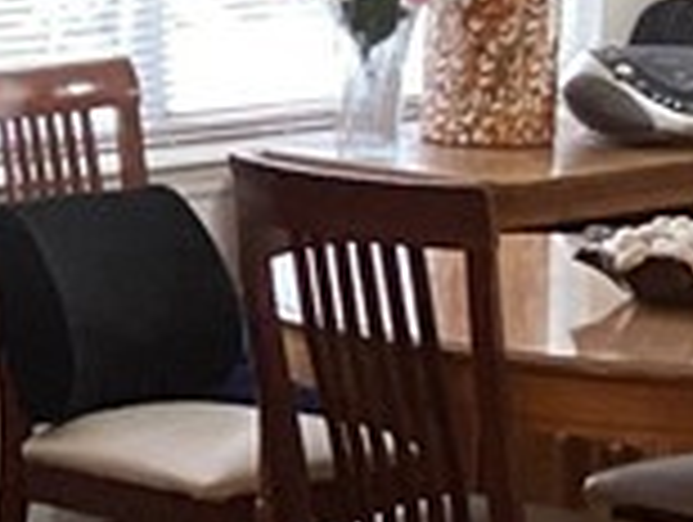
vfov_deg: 7.2
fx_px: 4130
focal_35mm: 206
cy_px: 76
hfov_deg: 9.0
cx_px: -688
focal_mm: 3.3
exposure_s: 1/60
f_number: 2.4
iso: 160
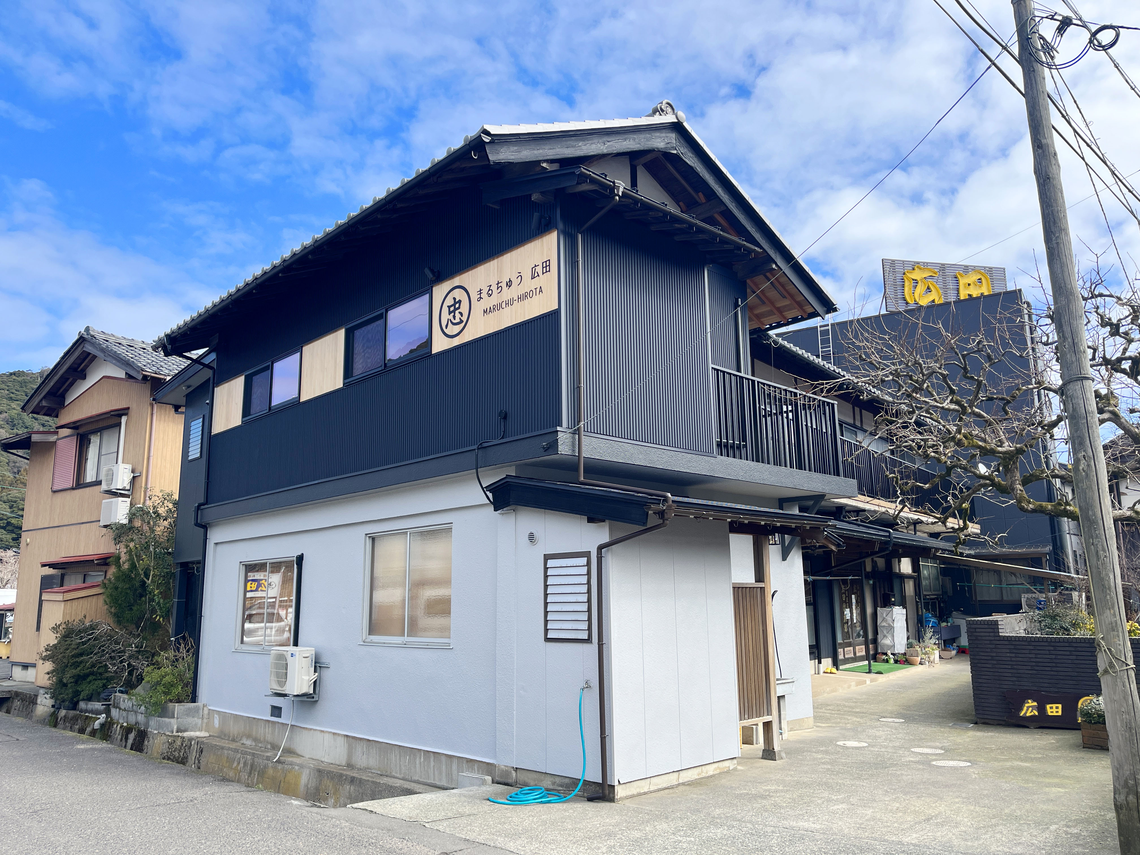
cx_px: 570
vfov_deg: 53.1
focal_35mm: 26
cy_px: 428
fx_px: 856
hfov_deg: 67.3
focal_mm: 5.1
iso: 50
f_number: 1.6
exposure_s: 1/1832
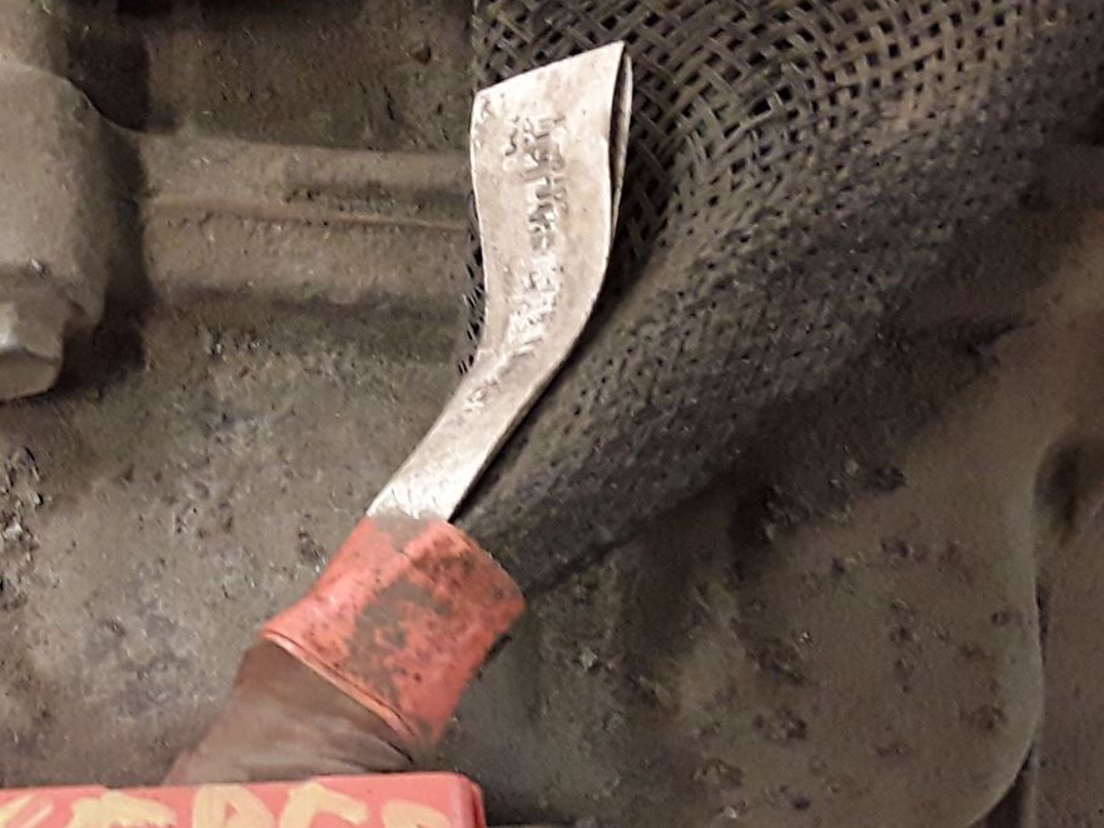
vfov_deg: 22.1
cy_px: 729
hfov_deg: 28.8
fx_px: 2074
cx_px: 131
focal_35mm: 65
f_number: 1.9
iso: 200
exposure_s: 1/50
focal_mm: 2.91
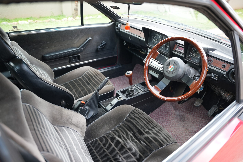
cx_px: 122
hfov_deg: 73.7
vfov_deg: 53.2
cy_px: 81
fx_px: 162
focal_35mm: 24
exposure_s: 1/200
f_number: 2.8
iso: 400
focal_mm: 24
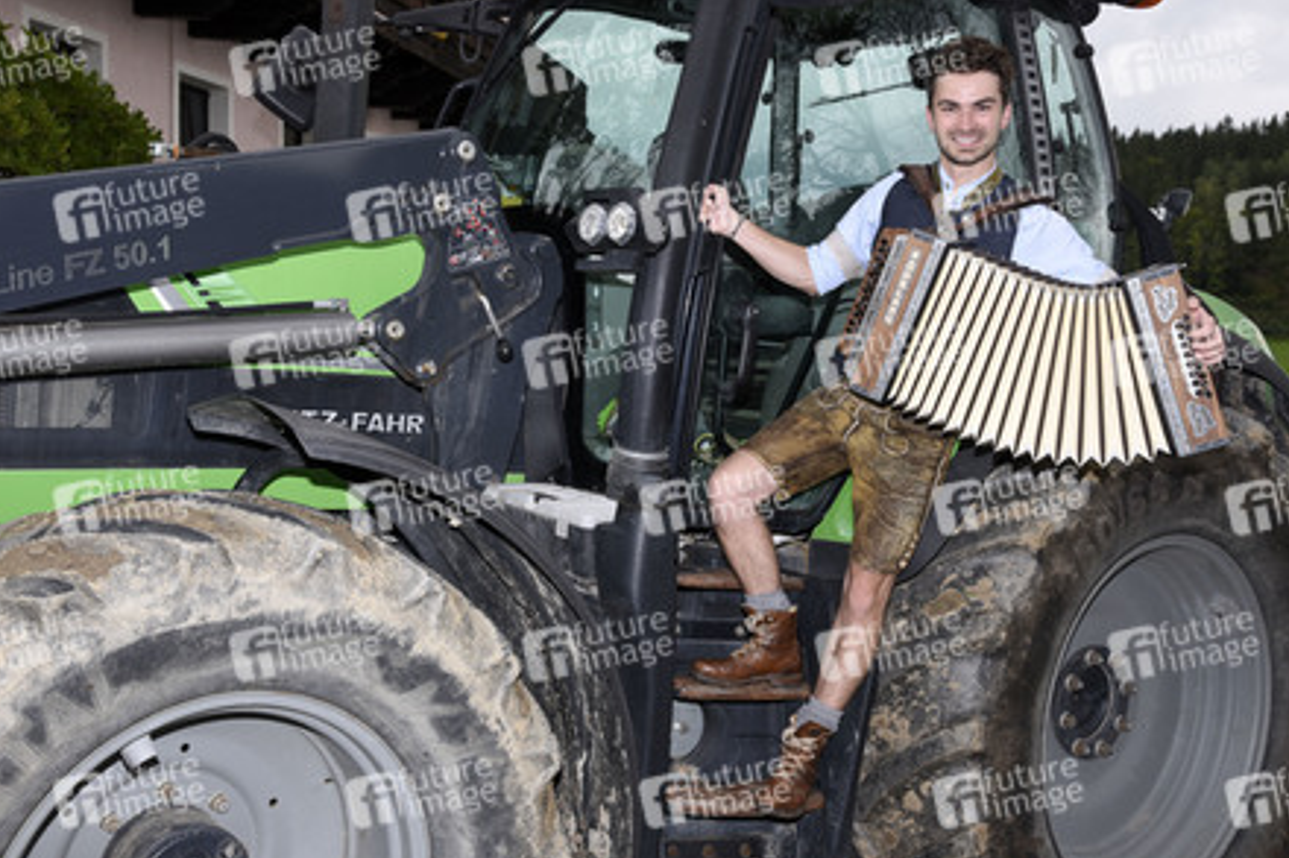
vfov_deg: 32.6
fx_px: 1467
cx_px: 637
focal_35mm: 41
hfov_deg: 47.4
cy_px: 428
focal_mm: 40
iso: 320
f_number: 9
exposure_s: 1/160
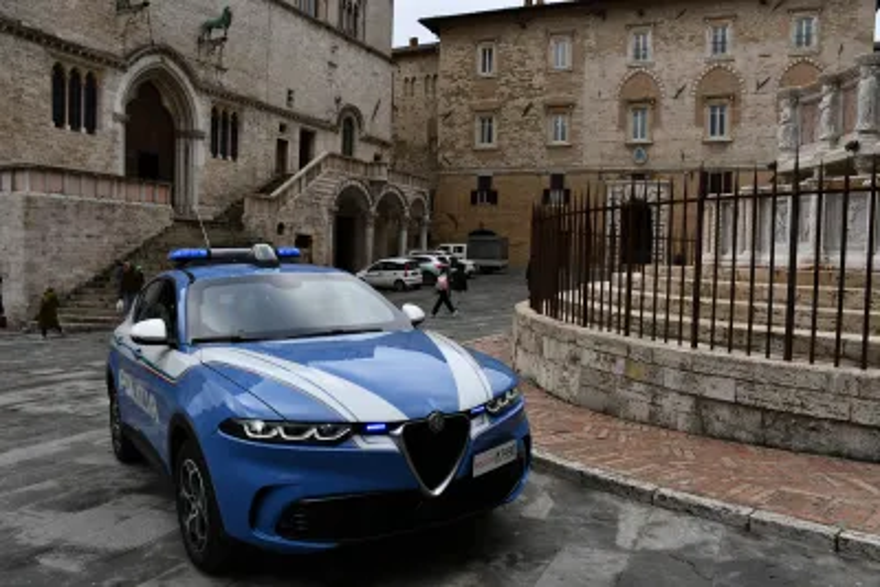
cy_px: 294
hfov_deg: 67.4
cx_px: 440
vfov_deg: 48.0
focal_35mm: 27
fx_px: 660
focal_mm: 18
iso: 100
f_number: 7.1
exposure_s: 1/200
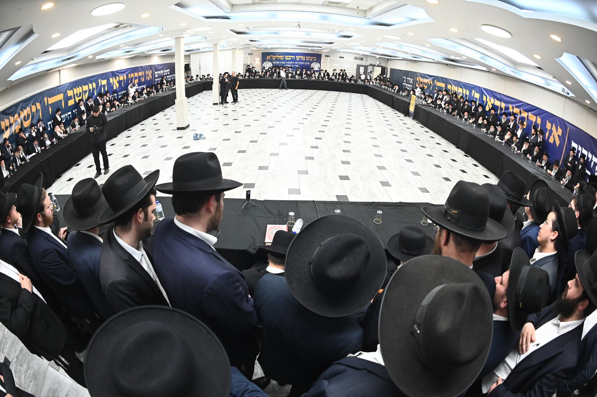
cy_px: 198
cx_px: 298
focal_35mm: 16
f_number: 5
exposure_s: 1/160
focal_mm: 16
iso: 2000
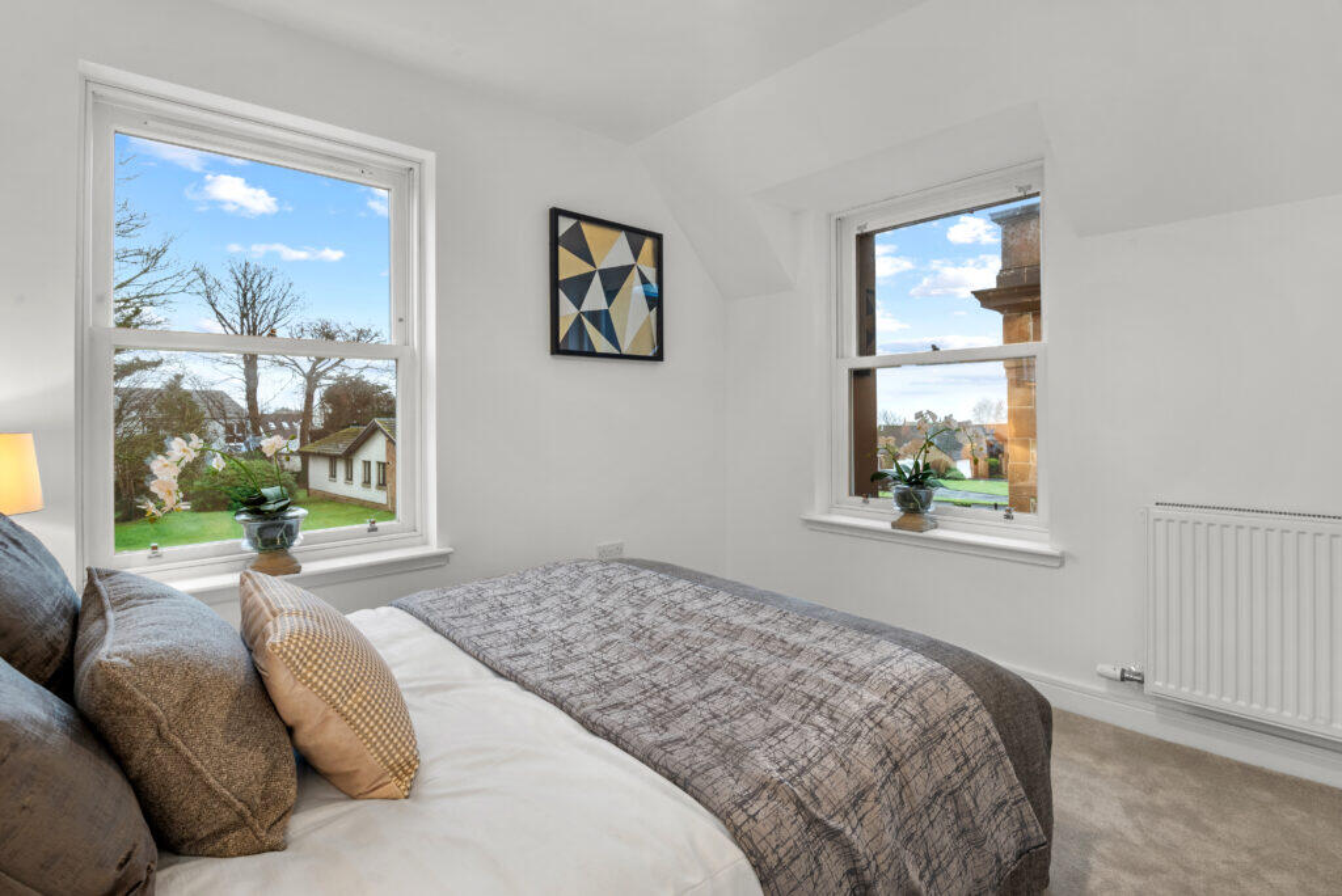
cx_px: 671
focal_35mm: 16
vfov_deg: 73.8
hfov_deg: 96.7
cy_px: 448
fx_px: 597
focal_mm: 16
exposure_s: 1/6
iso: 250
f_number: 9
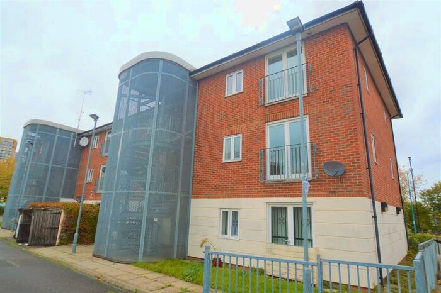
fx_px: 239
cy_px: 146
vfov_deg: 63.2
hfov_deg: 85.4
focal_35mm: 20
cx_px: 220
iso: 280
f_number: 5.6
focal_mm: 13
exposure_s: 1/125
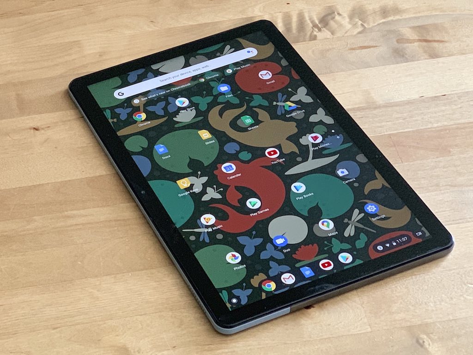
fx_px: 711
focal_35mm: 52
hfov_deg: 36.8
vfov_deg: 28.0
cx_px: 236
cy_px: 178
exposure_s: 1/60
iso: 200
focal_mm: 6
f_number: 2.4
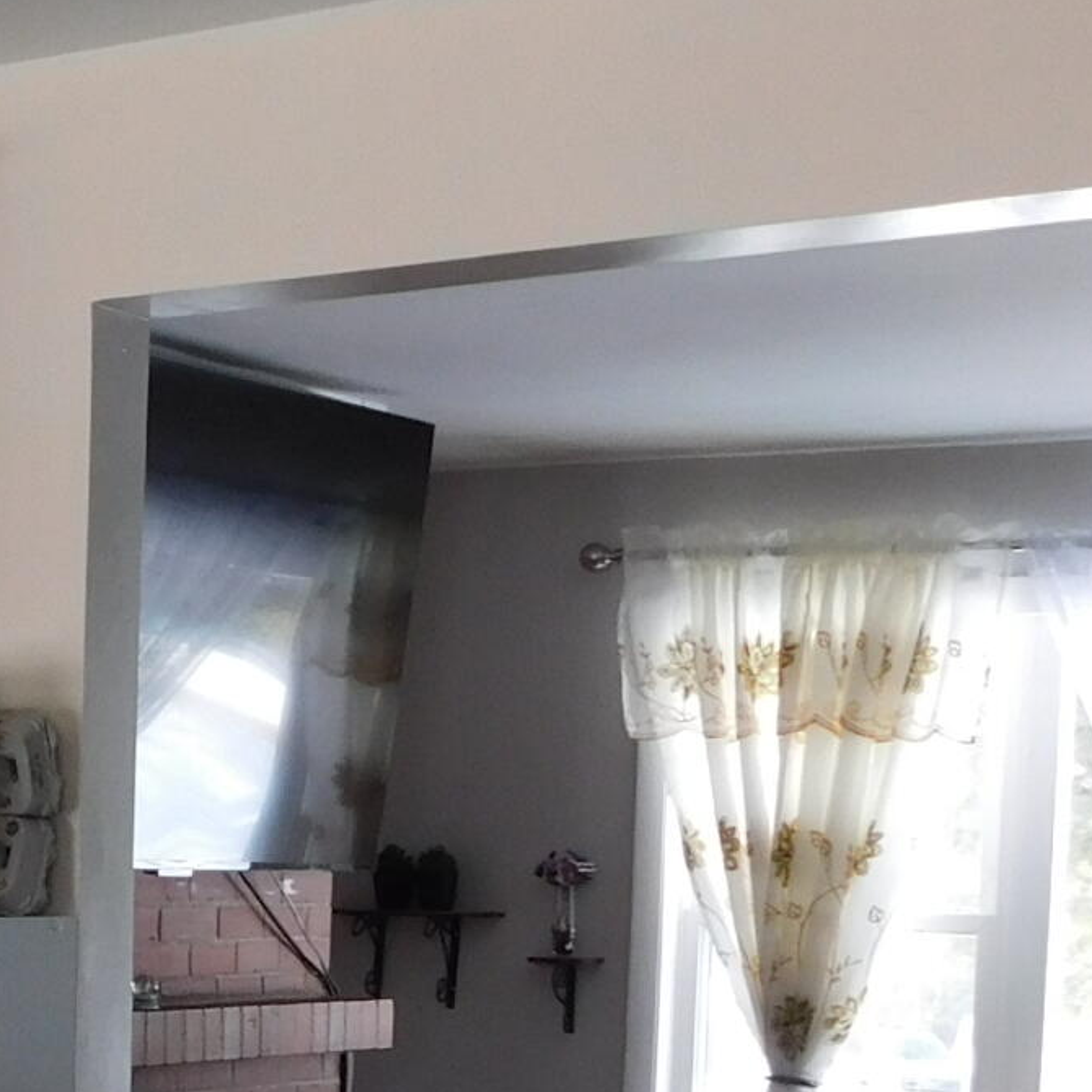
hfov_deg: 17.8
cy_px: 1185
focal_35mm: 91
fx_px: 3248
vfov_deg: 18.4
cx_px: -328
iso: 125
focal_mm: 4
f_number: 3
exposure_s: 1/80
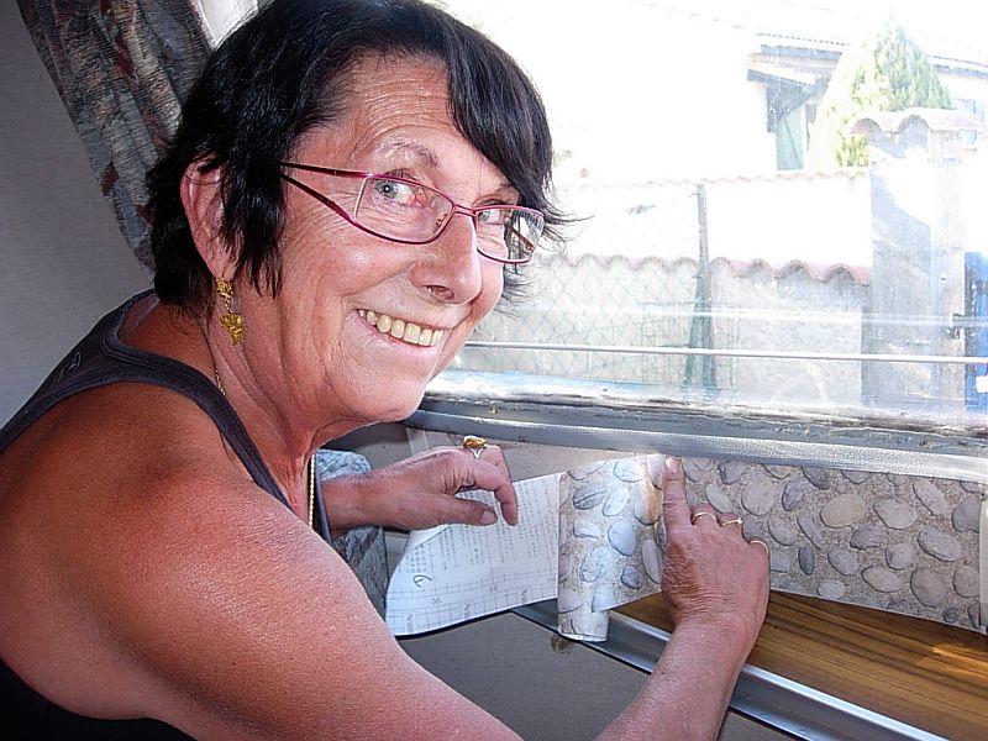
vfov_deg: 37.7
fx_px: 1085
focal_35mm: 38
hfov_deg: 49.0
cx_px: 494
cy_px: 370
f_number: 2.8
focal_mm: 7.8
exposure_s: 1/76.1
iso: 79
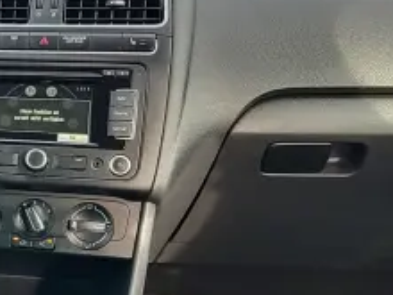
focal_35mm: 67
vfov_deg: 21.9
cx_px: -159
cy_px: 175
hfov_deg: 24.2
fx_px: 761
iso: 100
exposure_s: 1/185
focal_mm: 5.56
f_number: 1.8
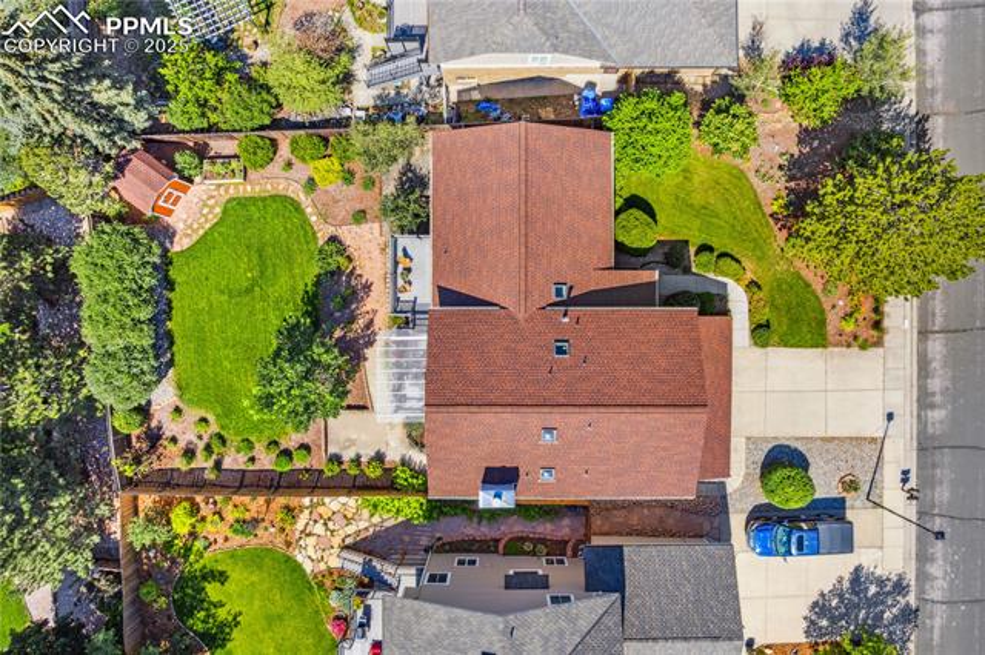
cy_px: 328
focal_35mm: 22
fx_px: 602
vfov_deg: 57.2
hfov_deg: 78.6
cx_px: 492
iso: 110
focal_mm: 8.38
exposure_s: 1/1250
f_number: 2.8
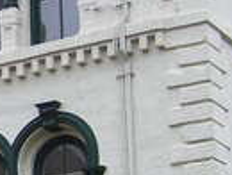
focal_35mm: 221
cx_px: -227
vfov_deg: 6.7
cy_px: 132
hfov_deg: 8.5
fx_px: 1484
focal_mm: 6
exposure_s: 1/180
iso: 80
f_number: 2.7
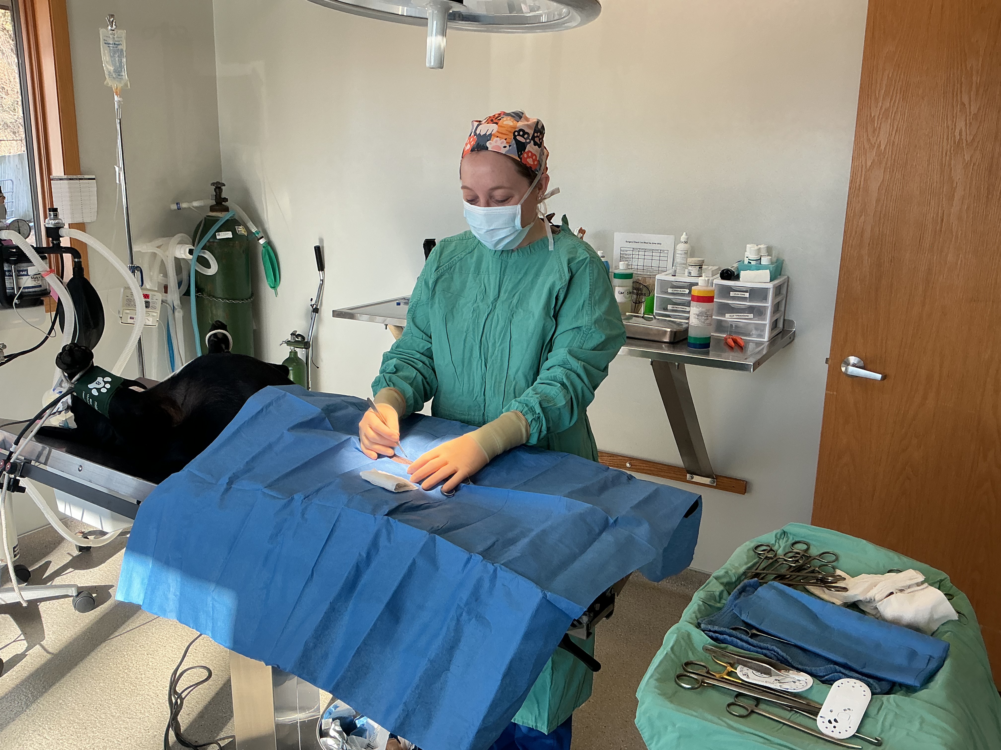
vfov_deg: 48.2
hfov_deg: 61.7
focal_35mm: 29
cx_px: 500
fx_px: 839
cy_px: 375
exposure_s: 1/120
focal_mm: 3
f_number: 1.8
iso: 32
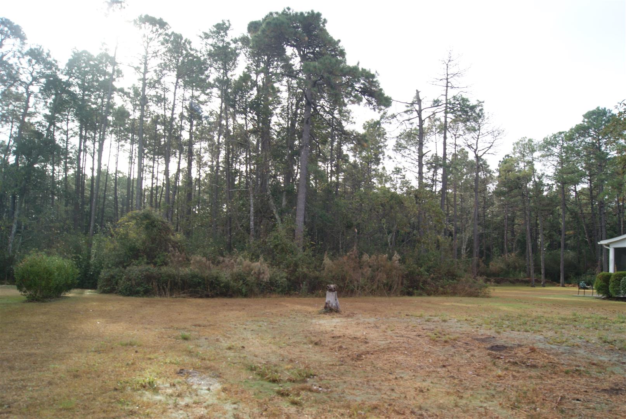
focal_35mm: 27
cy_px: 210
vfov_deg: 48.1
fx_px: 470
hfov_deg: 67.3
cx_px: 313
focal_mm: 18
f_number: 8
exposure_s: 1/80
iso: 100
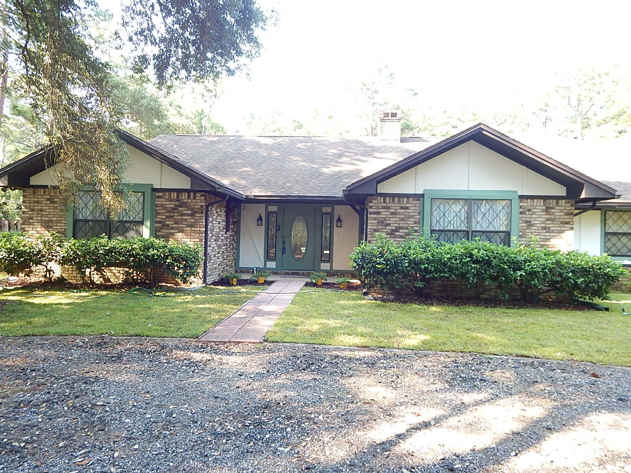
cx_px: 316
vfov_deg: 61.1
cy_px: 236
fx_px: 401
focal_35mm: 22
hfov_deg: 76.4
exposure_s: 1/50
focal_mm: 4
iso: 125
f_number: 3
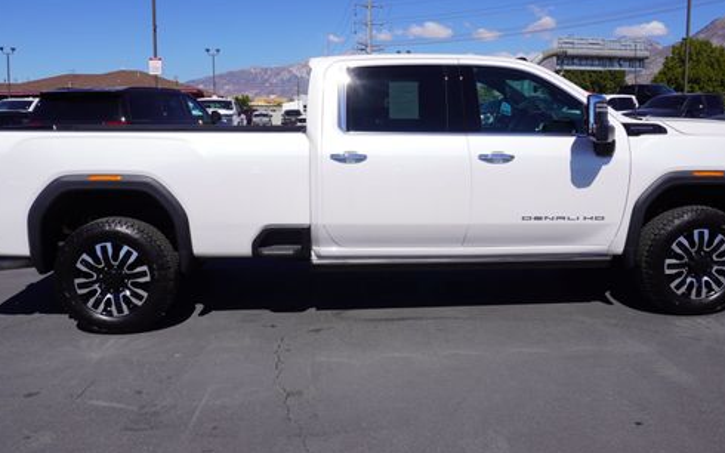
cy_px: 207
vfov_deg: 39.4
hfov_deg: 59.7
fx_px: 632
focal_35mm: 32
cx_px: 368
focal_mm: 16
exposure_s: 1/250
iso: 100
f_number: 10
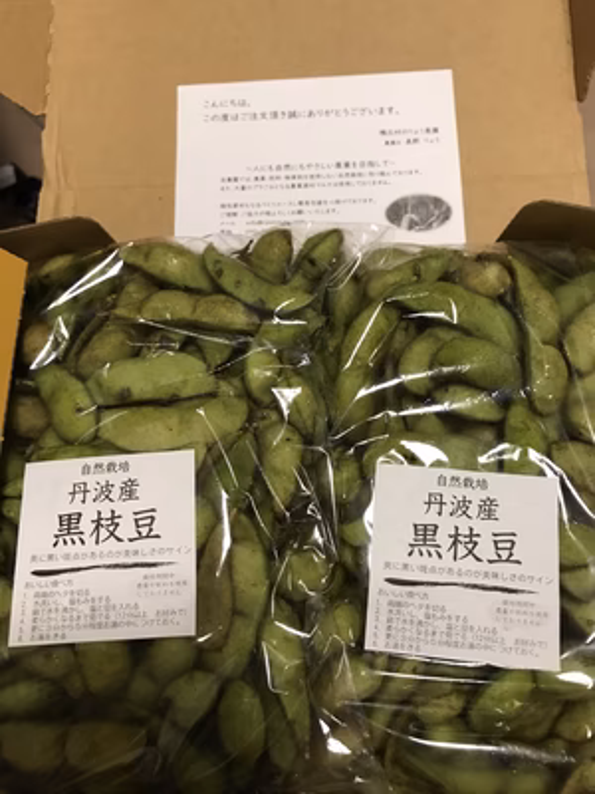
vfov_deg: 63.4
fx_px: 642
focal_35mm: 28
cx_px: 298
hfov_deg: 49.7
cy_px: 397
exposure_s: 1/21
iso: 40
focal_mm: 3.99
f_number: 1.8
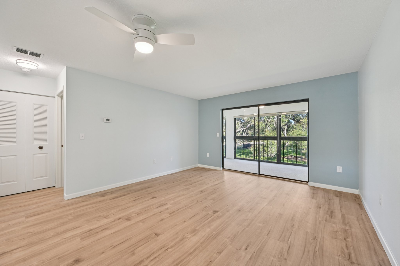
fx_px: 155
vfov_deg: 81.1
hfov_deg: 104.3
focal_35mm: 14
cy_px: 133
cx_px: 200
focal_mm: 14
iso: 400
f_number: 8
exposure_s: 1/30
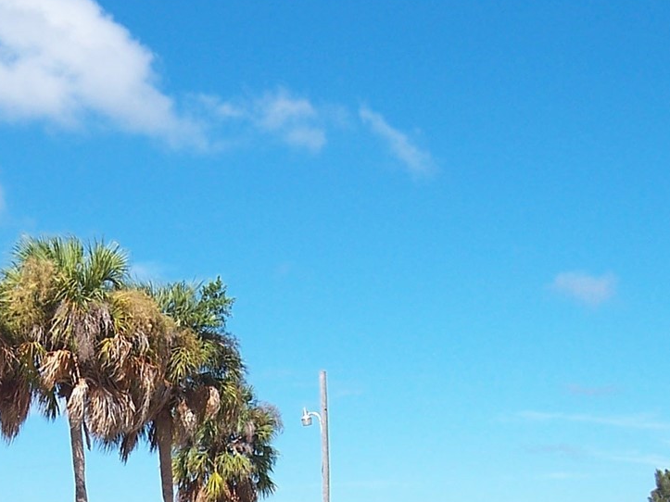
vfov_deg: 19.3
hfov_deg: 26.0
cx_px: 91
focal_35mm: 73
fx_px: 1413
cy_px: 547
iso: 80
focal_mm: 5.5
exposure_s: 1/750
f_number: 3.4
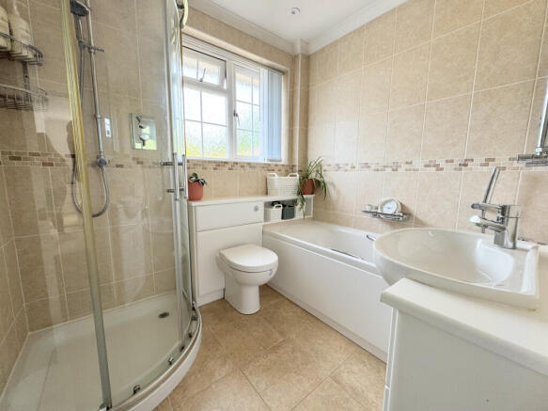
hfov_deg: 102.1
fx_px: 222
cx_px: 274
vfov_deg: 85.7
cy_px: 206
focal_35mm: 14
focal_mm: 2.22
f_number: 2.2
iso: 80
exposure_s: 1/99
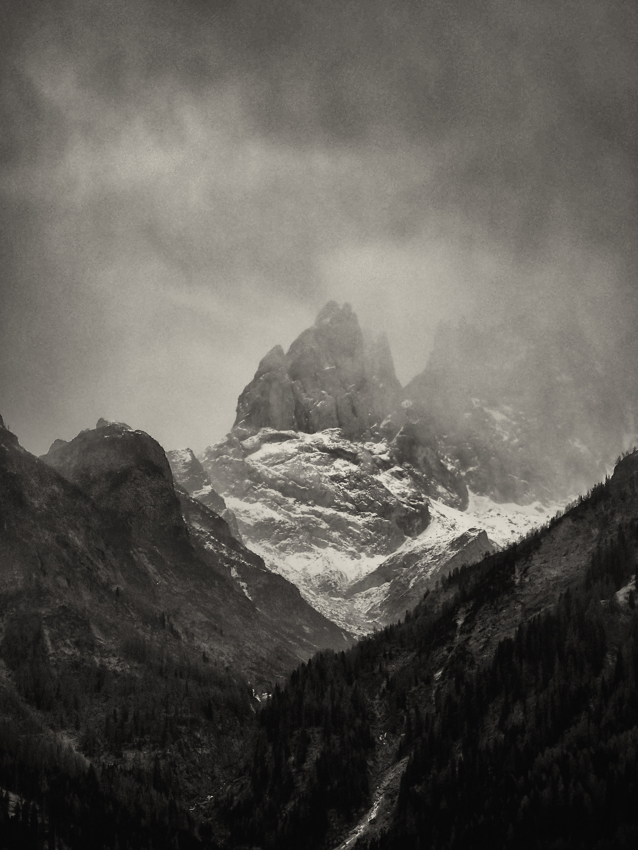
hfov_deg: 14.8
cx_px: 319
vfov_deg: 19.6
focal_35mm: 100
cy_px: 425
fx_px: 2457
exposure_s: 1/160
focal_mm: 18
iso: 100
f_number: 4.9
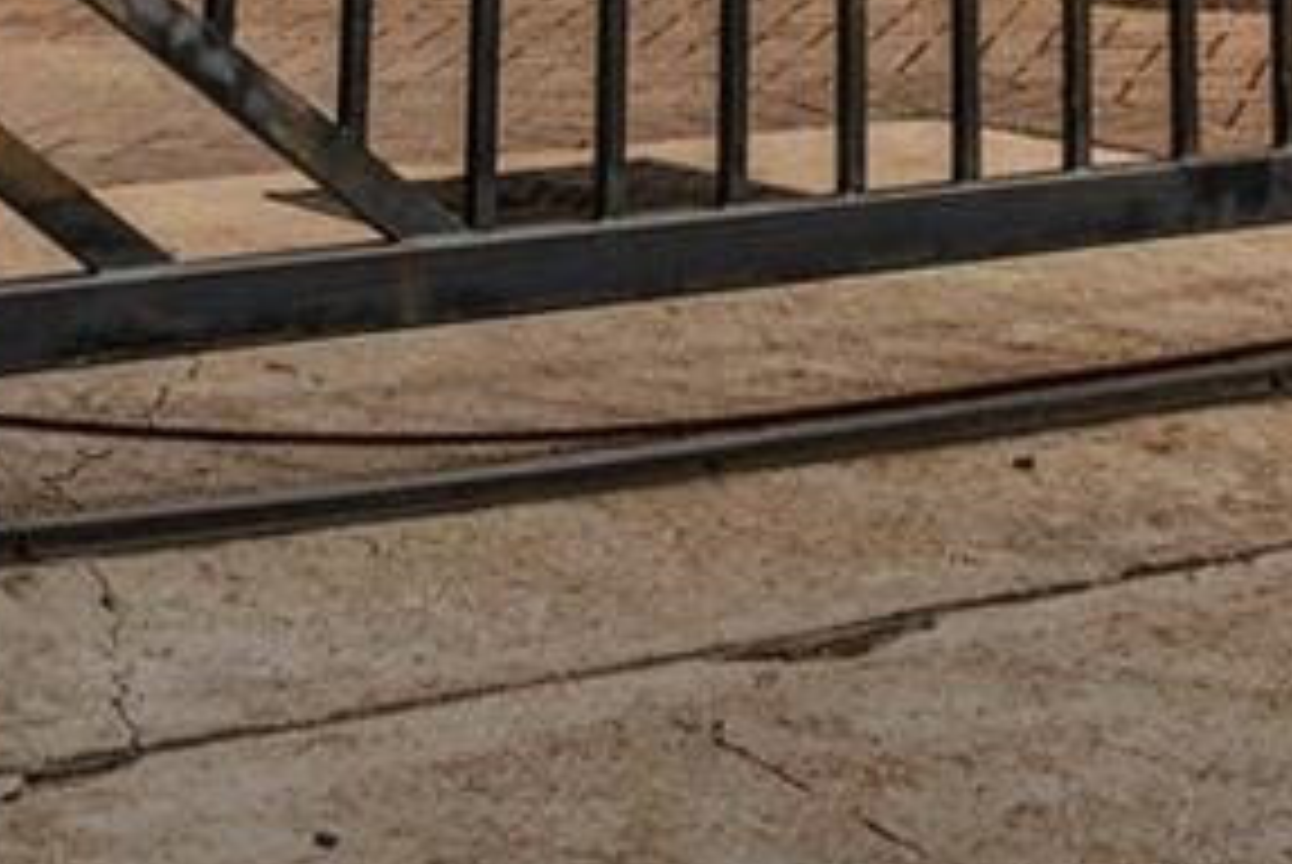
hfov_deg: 17.8
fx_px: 4095
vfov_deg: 8.9
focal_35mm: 114
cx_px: 941
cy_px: -2005
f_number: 9
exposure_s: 1/125
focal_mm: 16
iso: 200
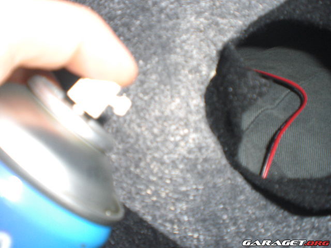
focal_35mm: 38
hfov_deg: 49.0
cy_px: 124
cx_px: 166
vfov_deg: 37.7
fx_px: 363
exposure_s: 1/60
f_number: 3.1
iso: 200
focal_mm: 6.3
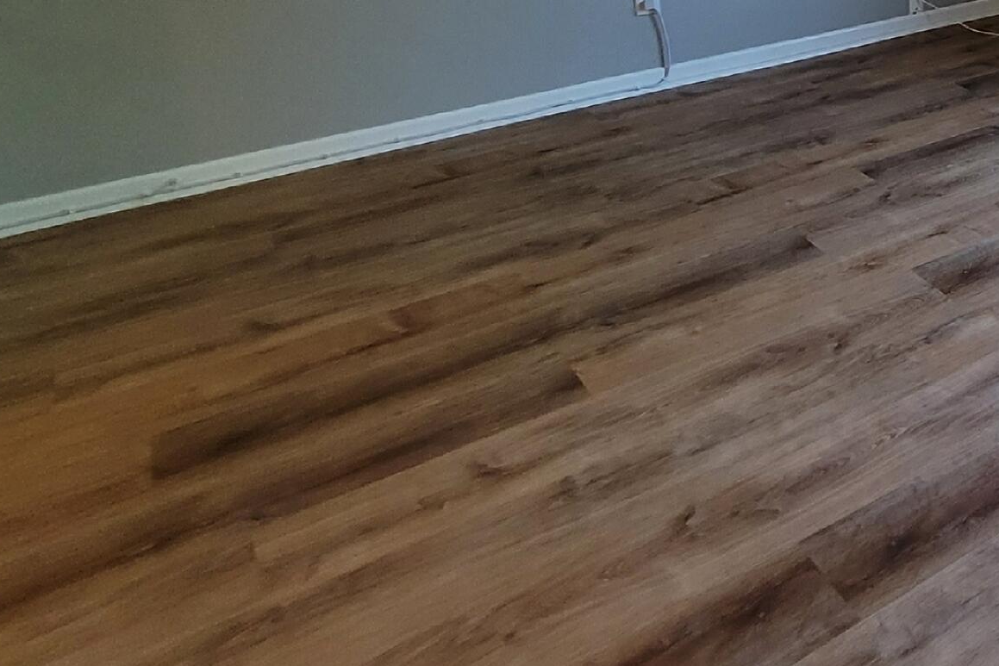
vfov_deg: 32.0
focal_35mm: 35
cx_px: 1212
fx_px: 971
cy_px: -120
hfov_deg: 38.9
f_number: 2.2
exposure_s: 1/60.2
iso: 200
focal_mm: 2.2
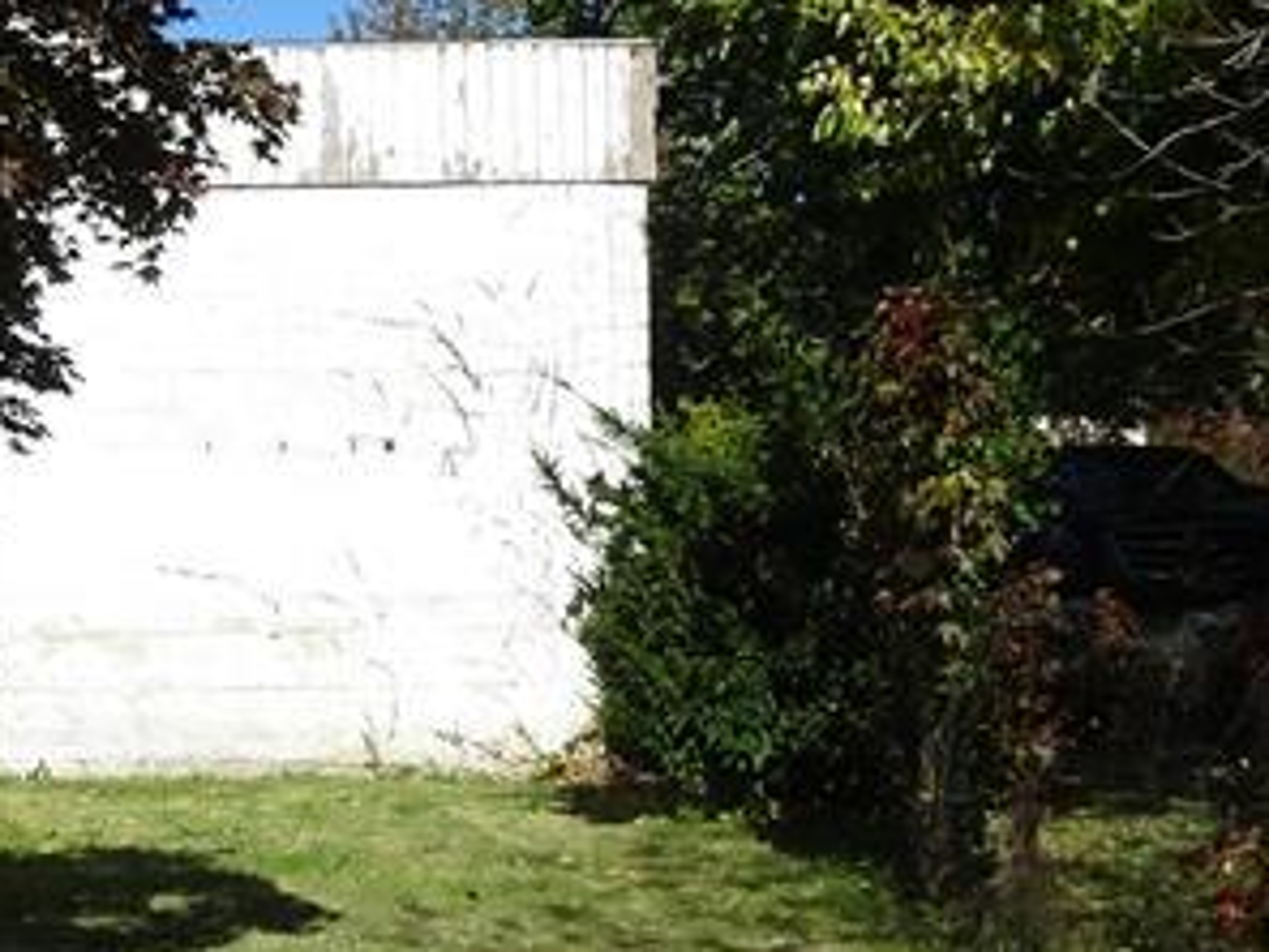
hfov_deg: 23.2
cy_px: 682
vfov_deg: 17.7
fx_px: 3043
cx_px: 257
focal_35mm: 83
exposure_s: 1/1000
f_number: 3.5
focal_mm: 4.1
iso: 80
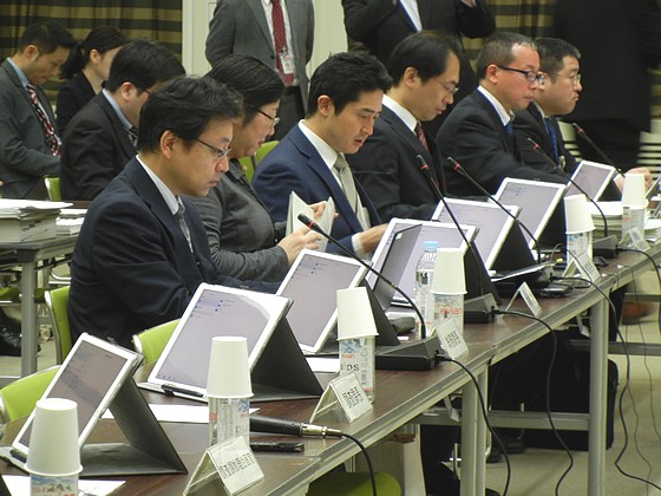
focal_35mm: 174
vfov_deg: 8.5
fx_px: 3323
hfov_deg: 11.4
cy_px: 248
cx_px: 330
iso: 400
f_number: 4.6
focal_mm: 31.4
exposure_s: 1/8.5
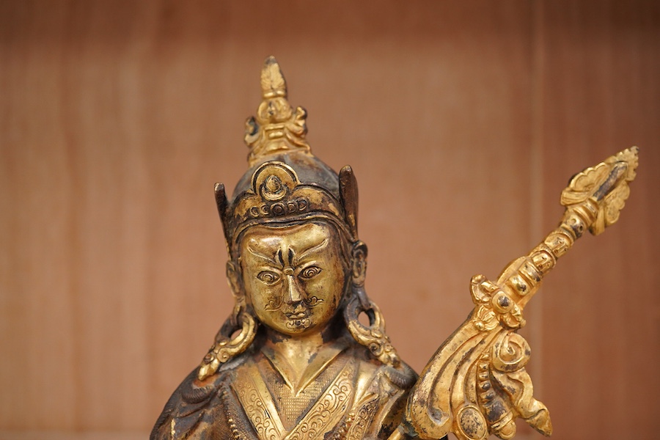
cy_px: 220
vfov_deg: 29.9
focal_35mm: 45
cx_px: 330
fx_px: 825
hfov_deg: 43.6
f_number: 7.1
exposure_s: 1/125
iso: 1250
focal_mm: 30
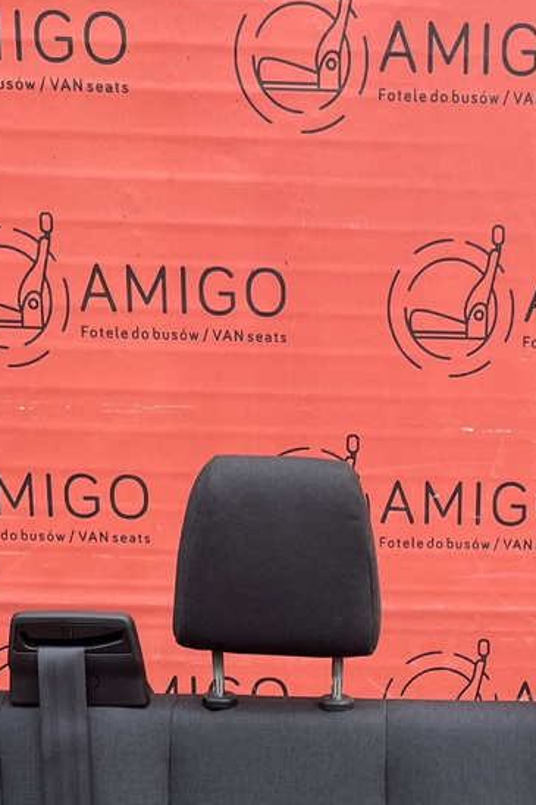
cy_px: 1052
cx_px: 460
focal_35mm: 79
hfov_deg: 17.1
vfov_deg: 22.8
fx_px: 1765
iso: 40
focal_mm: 5.1
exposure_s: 1/122
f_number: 1.6
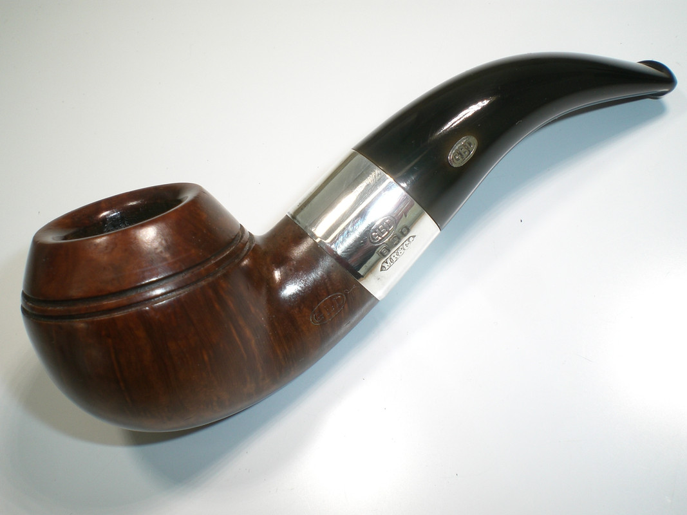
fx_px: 754
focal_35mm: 38
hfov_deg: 49.0
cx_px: 344
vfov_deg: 37.7
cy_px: 258
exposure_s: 1/30
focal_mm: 6.3
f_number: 4.4
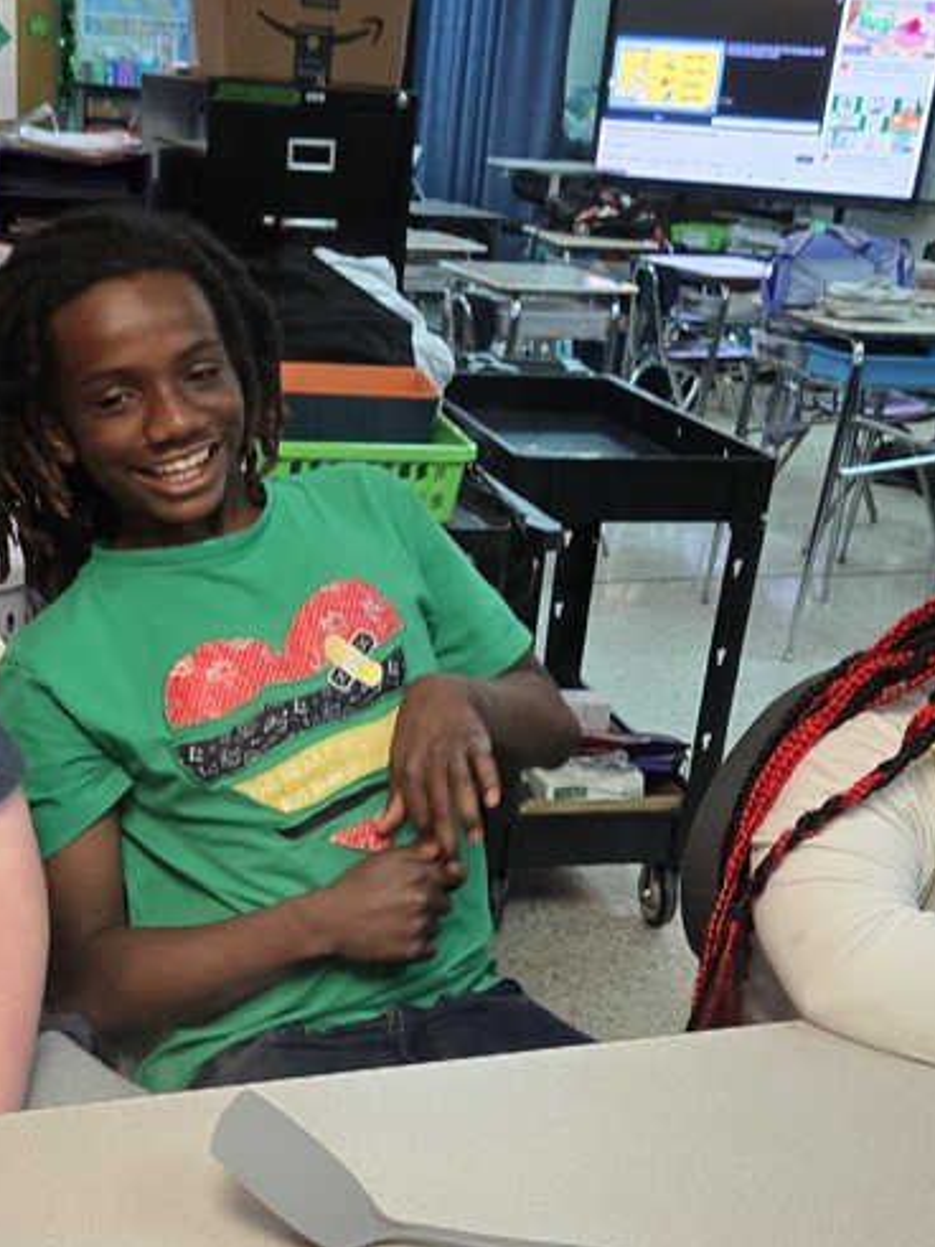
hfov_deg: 30.0
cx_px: 305
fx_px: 1729
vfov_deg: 38.4
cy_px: 970
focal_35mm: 48
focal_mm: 5.4
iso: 200
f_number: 1.8
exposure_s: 1/120
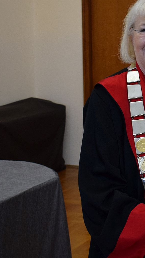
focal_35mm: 70
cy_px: 111
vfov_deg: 30.1
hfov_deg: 16.0
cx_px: 209
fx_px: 479
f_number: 4
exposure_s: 1/60
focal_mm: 24
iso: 500
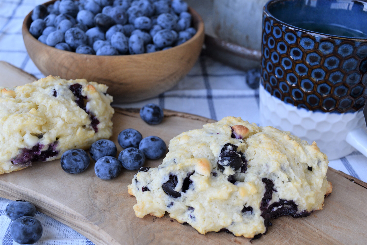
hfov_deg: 46.4
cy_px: 122
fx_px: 428
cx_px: 184
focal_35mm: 42
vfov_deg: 31.9
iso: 400
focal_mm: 28
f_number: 8
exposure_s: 1/200
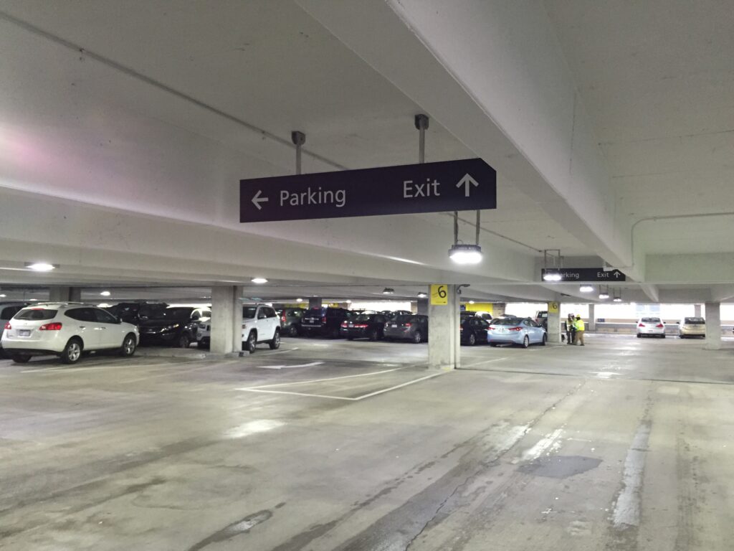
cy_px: 276
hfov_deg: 61.7
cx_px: 367
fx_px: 615
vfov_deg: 48.2
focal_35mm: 29
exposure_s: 1/30
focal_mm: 4.15
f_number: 2.2
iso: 160
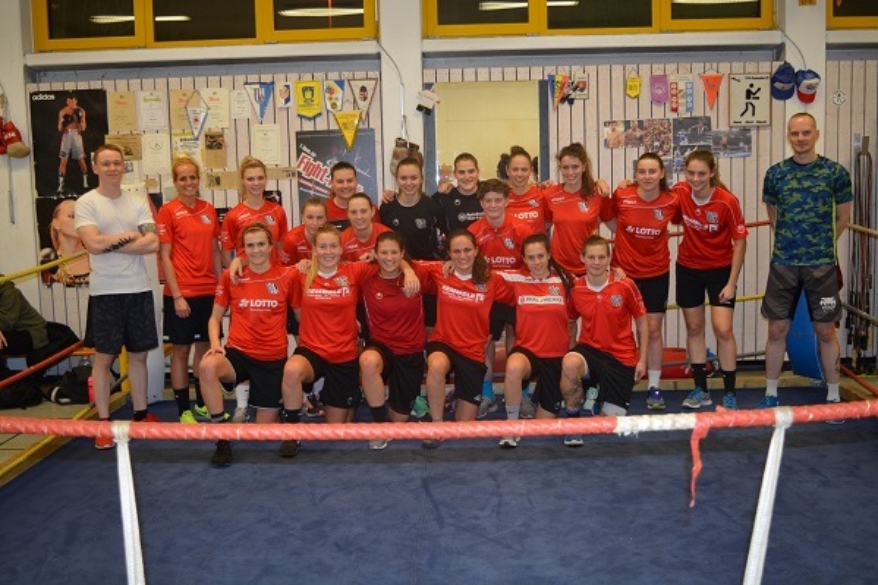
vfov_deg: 34.2
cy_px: 292
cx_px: 439
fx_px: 951
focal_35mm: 39
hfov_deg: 49.6
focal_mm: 26
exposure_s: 1/60
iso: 640
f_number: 4
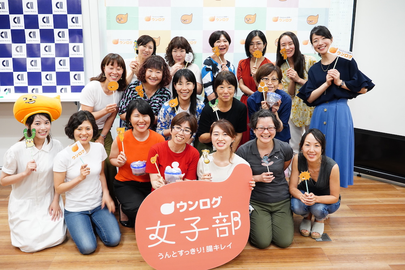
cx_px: 202
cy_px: 135
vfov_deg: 38.9
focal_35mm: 34
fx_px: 383
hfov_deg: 55.8
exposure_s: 1/40
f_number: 8
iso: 3200
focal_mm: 34
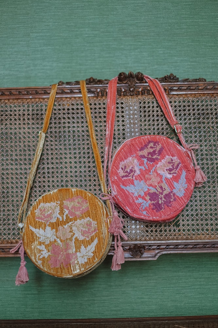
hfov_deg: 25.5
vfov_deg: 37.5
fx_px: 482
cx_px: 109
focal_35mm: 53
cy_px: 164
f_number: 1.6
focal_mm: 35
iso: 500
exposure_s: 1/100
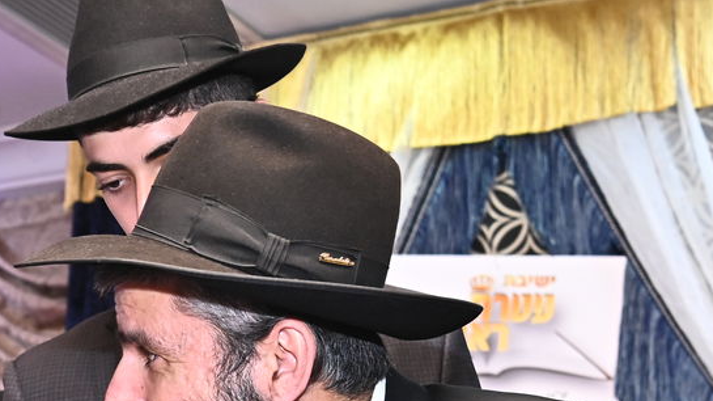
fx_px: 2135
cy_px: 463
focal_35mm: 113
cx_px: 132
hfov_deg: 18.8
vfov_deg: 10.6
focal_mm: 42
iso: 2000
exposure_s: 1/200
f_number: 5.6
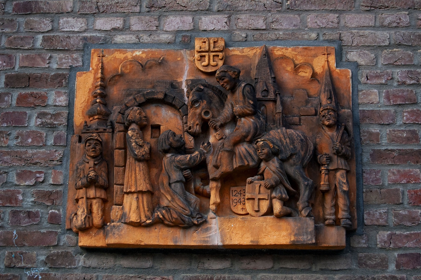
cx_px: 210
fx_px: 964
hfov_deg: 24.6
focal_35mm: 82
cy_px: 140
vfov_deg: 16.5
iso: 400
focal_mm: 55
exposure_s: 1/320
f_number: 5.6
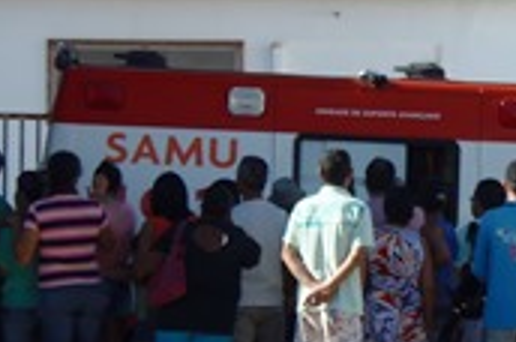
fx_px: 2876
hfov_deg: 10.2
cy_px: 156
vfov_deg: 6.8
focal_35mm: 201
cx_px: 522
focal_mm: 13.7
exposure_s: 1/400
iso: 64
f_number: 4.2
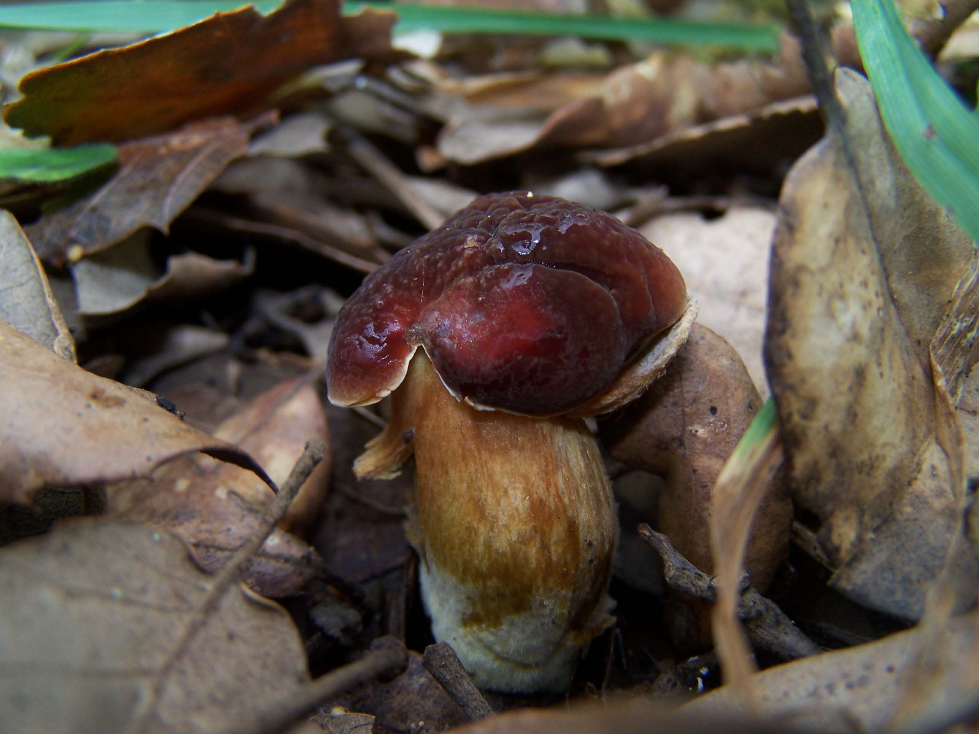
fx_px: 1075
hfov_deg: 49.0
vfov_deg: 37.7
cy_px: 367
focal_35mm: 38
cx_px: 490
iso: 80
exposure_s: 1/60
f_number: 2.8
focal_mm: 6.3
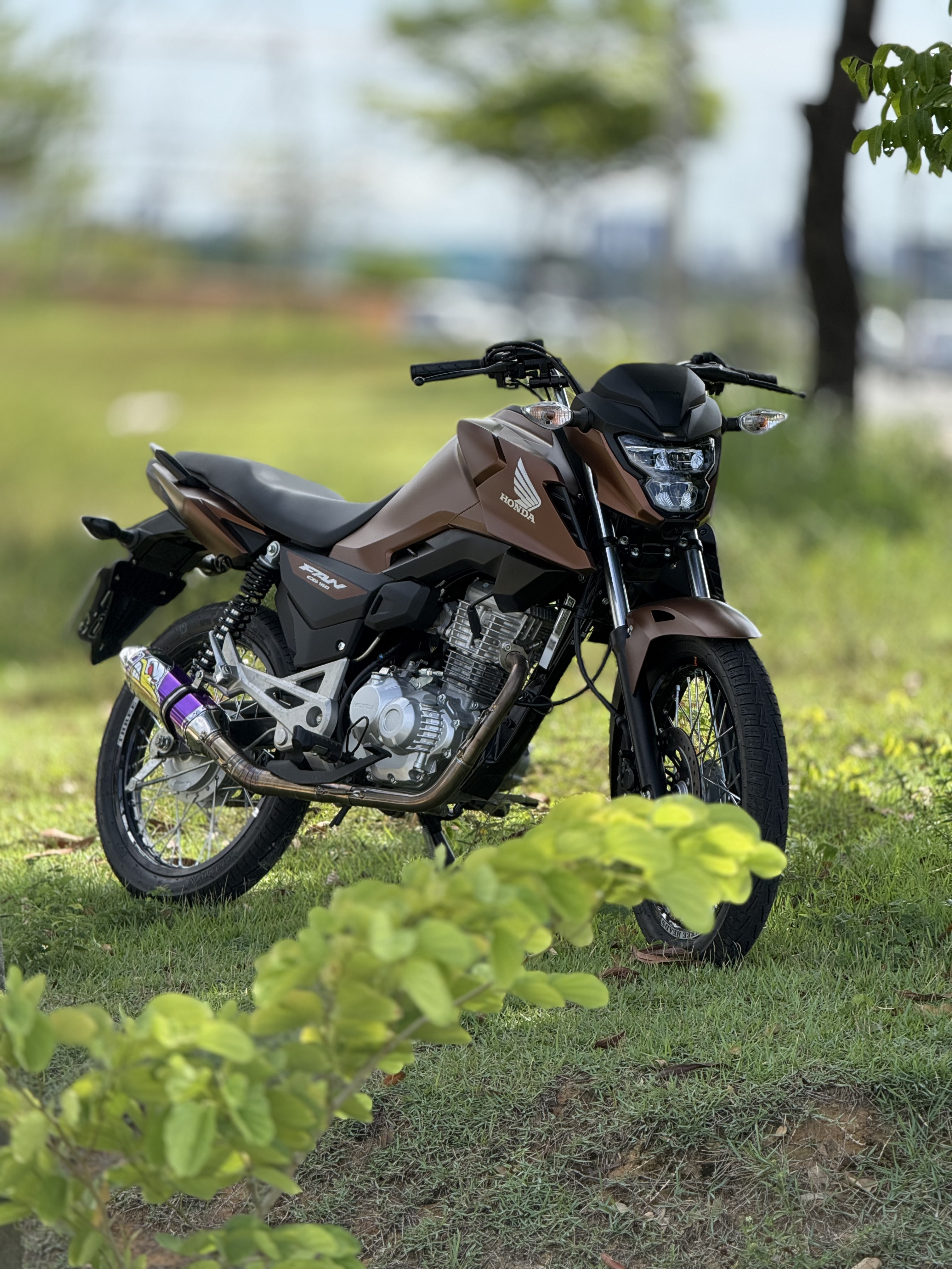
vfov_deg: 16.4
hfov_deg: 12.3
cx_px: 476
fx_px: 4400
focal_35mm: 120
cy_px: 634
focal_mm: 15.66
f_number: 2.8
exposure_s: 1/1114
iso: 64
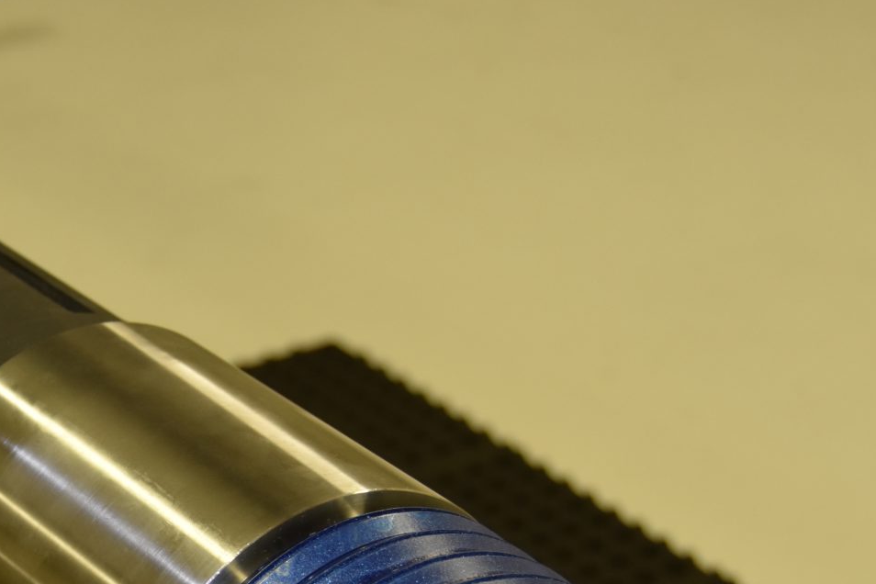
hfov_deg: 19.4
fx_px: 2506
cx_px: 62
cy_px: 550
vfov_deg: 13.2
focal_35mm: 103
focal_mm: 32
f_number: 5
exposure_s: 1/100
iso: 800
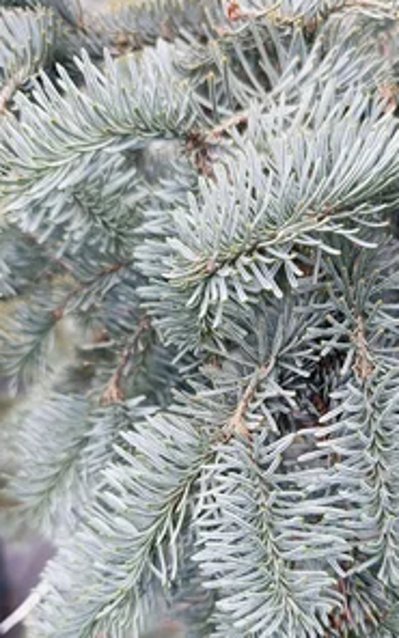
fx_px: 574
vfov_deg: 57.3
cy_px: 407
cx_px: 252
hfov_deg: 38.1
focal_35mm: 33
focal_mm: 6.11
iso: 730
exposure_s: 1/100
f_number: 1.65
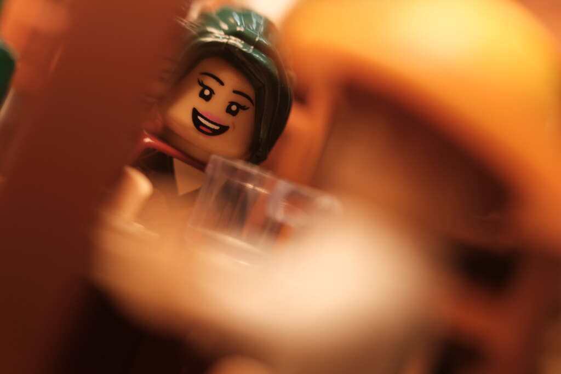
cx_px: 280
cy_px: 187
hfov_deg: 37.5
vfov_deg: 25.5
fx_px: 826
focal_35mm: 53
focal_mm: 35
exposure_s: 1/125
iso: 400
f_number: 2.8
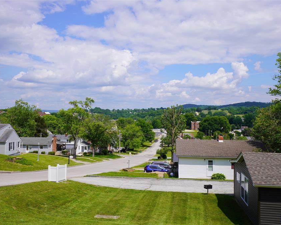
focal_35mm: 34
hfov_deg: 52.8
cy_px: 113
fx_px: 283
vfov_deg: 43.3
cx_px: 144
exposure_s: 1/250
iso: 100
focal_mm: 20
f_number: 10
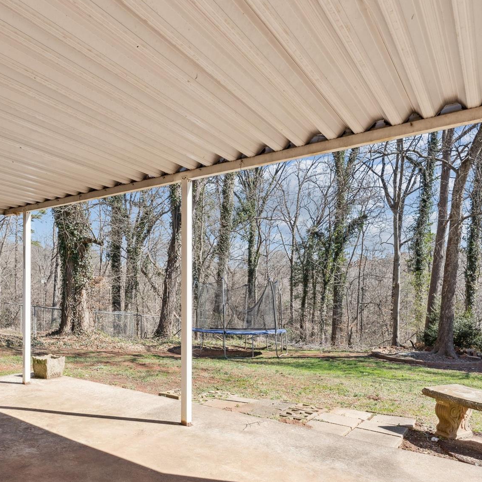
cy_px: 287
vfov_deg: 60.2
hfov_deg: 59.9
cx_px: 180
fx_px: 412
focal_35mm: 26
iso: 100
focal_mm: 17.1
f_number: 11
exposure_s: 1/50
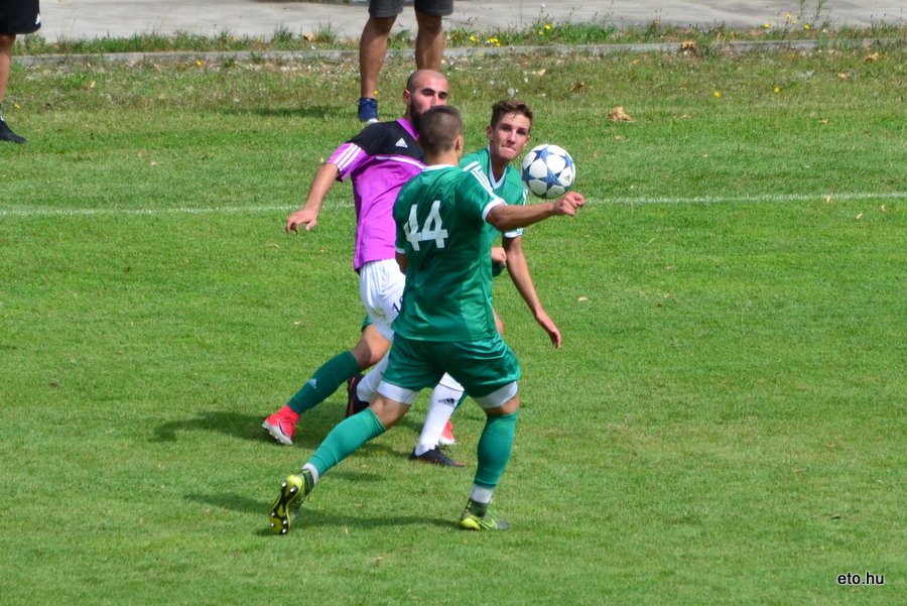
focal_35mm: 450
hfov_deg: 4.6
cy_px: 303
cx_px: 454
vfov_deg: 3.1
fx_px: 11342
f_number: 6.3
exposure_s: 1/2500
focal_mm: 300
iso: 640
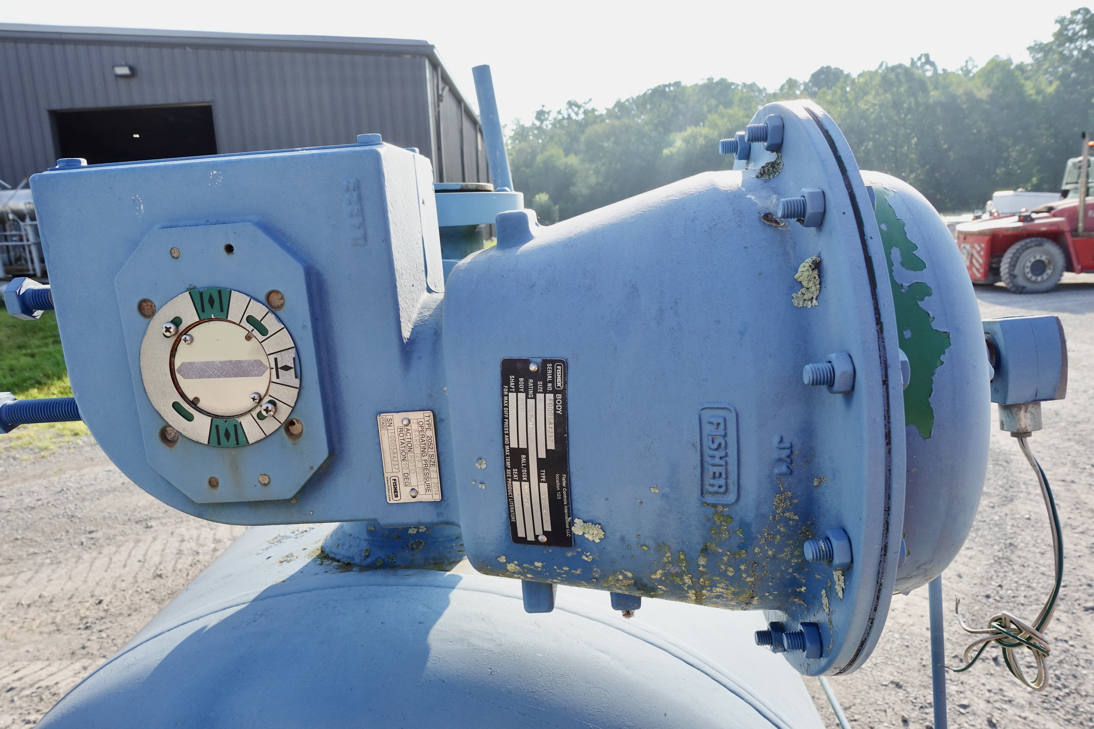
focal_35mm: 24
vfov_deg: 53.1
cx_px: 547
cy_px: 364
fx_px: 729
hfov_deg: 73.7
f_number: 5.6
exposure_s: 1/200
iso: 125
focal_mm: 9.4
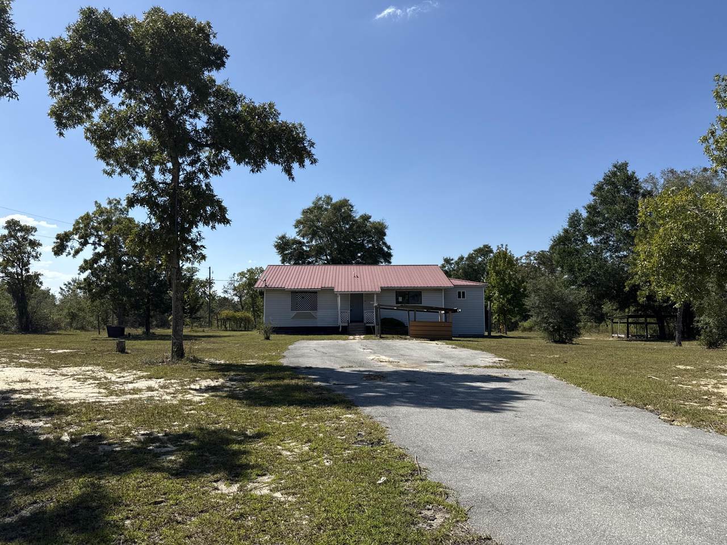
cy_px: 272
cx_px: 364
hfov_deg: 71.6
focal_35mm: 24
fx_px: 504
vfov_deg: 56.8
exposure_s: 1/6173
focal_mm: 6.76
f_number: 1.78
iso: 80
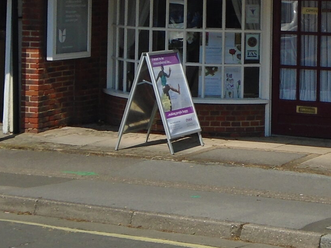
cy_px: -48
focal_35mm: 112
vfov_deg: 12.9
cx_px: 317
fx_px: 1071
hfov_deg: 17.2
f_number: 9.5
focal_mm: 6.4
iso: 100
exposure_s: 1/250
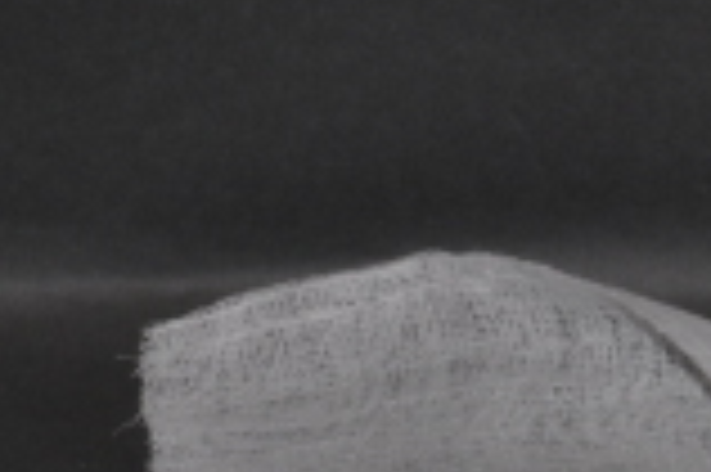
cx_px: 981
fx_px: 3610
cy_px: 616
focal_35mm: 183
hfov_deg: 10.9
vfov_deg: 7.4
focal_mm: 32
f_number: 9
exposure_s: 1/160
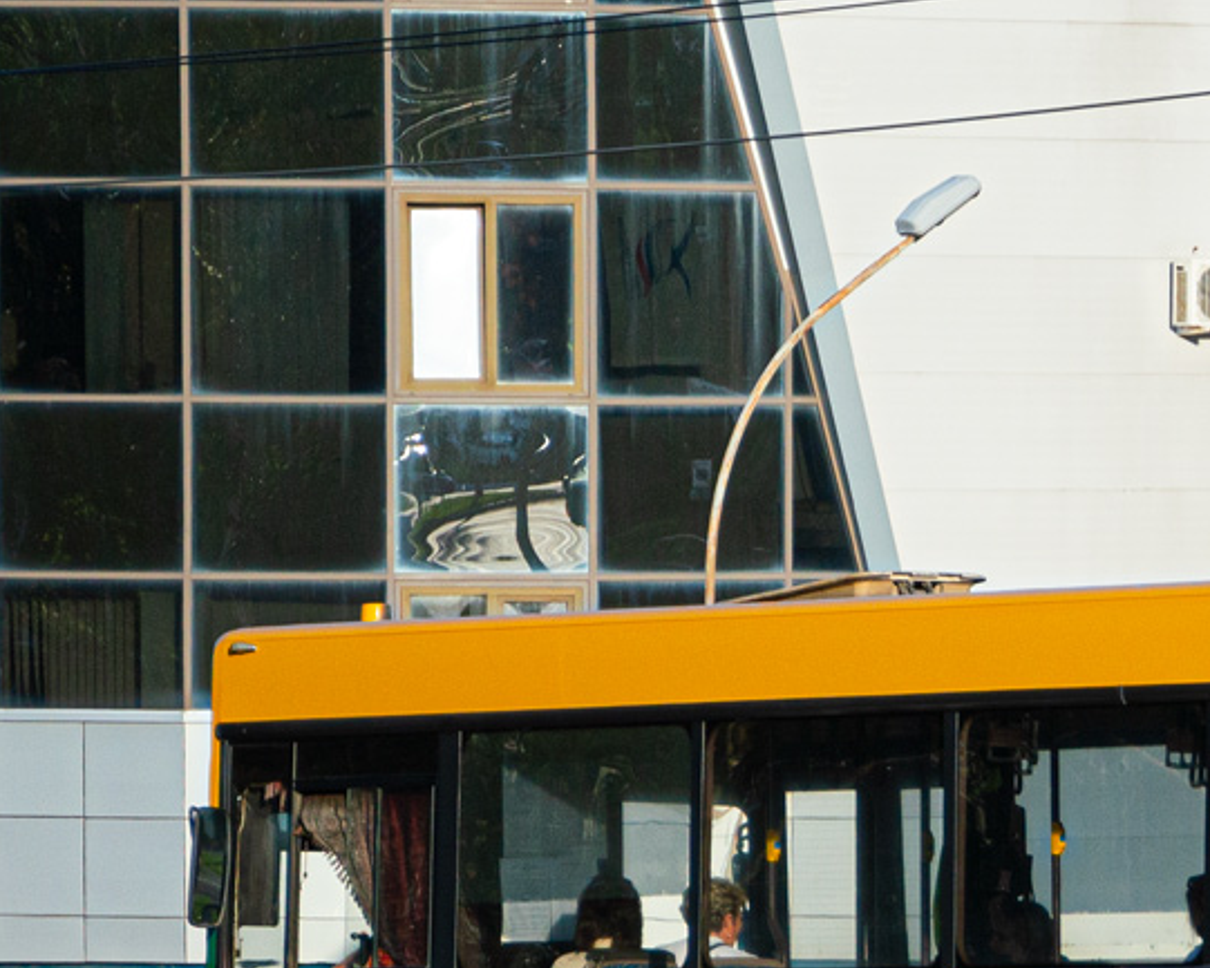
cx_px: 1548
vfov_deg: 5.0
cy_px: 627
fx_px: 11175
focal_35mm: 312
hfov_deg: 6.2
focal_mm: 80
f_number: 5.6
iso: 100
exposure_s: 1/1000
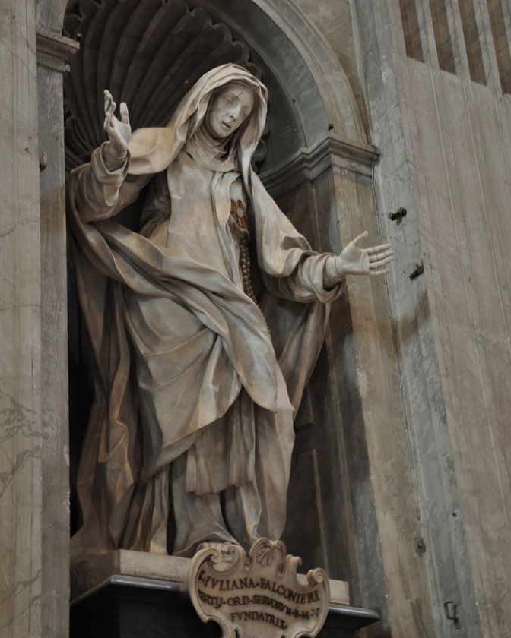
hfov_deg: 21.3
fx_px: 1361
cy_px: 309
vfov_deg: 26.4
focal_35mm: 72
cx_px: 258
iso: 800
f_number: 5
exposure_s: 1/4
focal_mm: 42
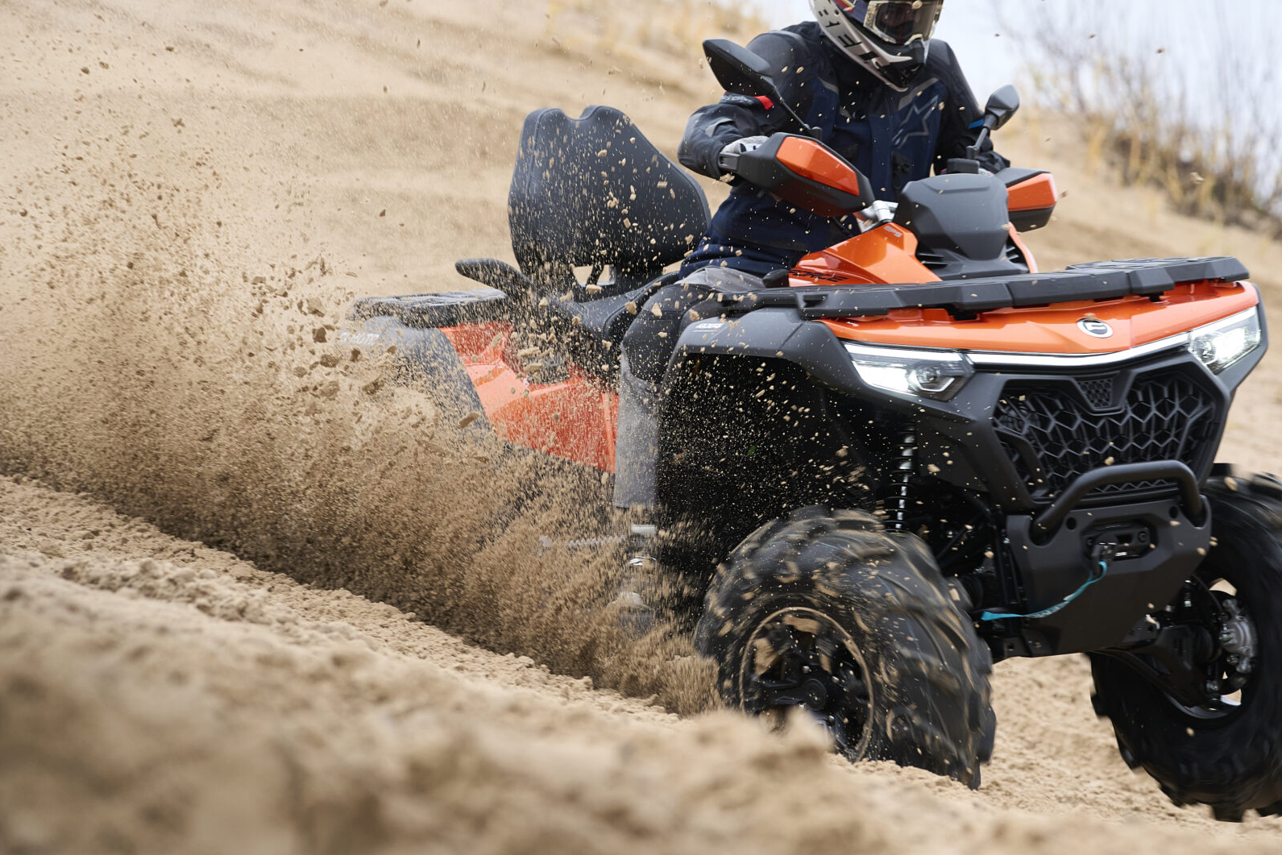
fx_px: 6018
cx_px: 791
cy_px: 281
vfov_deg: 8.1
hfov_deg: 12.2
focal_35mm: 169
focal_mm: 105
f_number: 3.2
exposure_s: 1/640
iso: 800
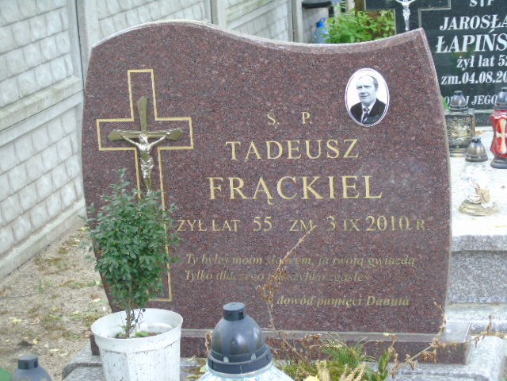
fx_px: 1377
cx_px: 254
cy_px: 190
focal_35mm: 94
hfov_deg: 20.9
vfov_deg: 15.7
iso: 250
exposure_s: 1/30
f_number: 4.3
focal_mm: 17
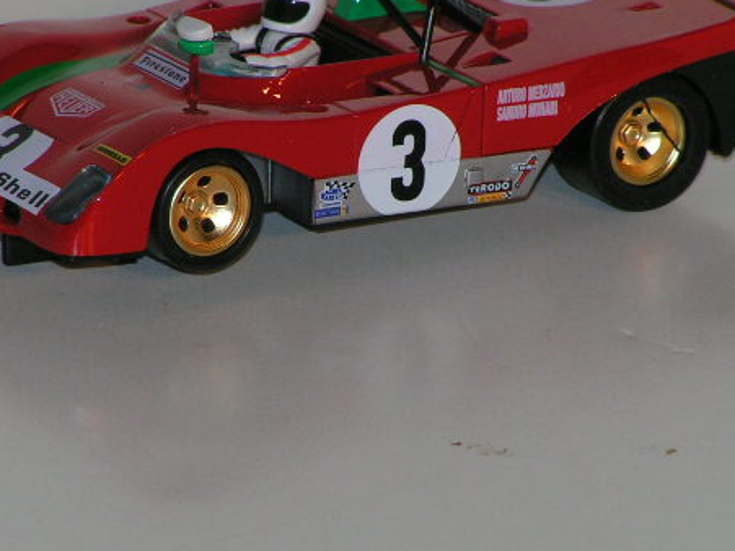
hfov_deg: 3.7
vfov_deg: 2.8
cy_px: 238
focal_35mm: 539
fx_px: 11442
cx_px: 334
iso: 100
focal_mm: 58
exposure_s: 1/400
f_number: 5.6
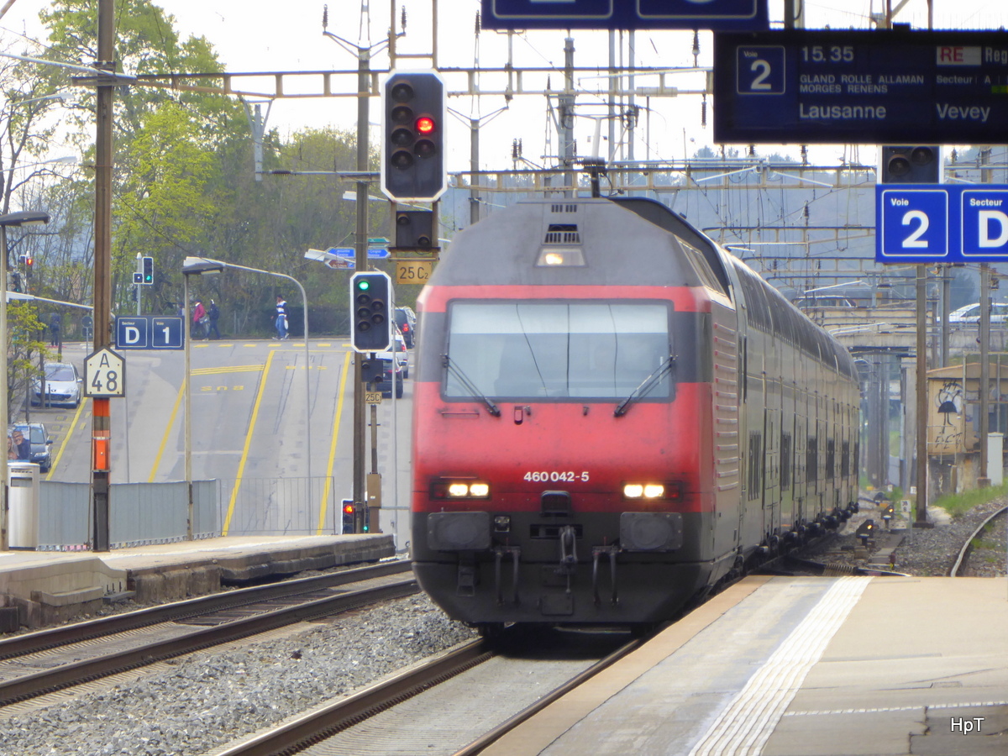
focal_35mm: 517
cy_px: 378
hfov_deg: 3.8
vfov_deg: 2.9
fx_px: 15055
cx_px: 504
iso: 160
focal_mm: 83.4
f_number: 6
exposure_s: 1/100
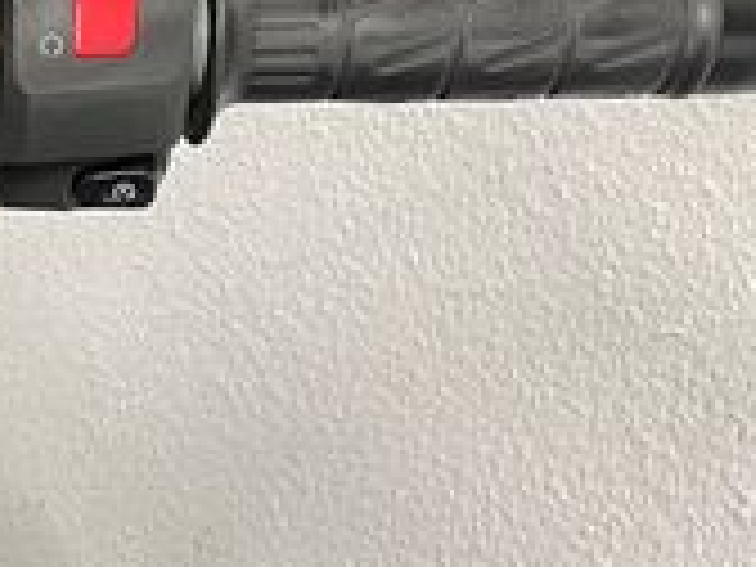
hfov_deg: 17.2
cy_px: 706
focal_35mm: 99
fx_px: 2162
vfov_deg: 14.4
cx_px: -495
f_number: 1.6
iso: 160
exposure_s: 1/50
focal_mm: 5.1
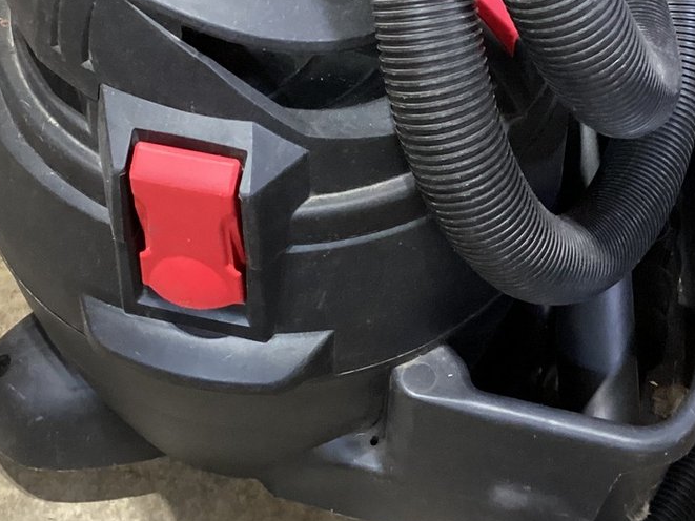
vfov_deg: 20.7
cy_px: 187
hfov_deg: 27.3
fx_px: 1426
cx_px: 274
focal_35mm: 71
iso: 400
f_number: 2.4
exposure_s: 1/40
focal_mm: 3.3
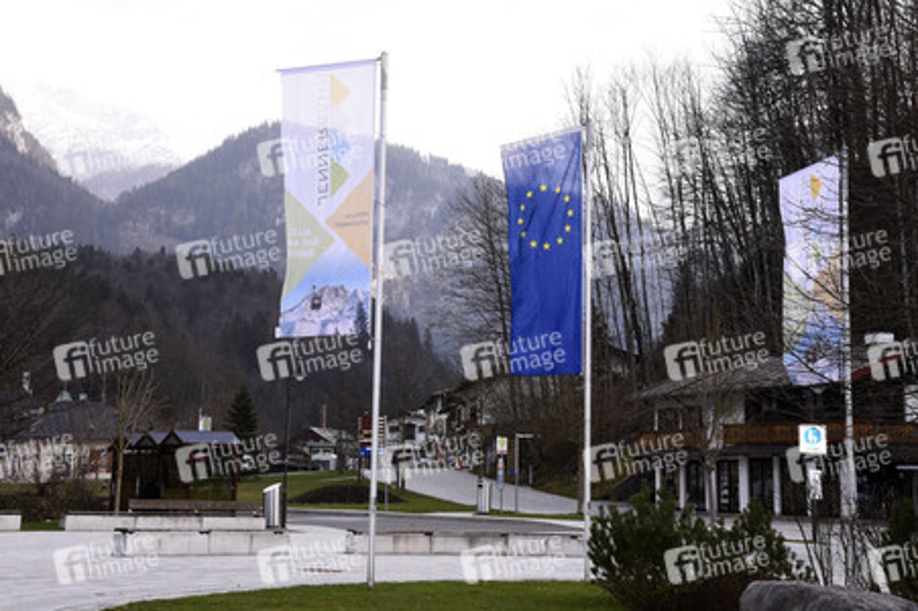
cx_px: 459
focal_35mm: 55
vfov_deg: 24.6
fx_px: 1401
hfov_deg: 36.3
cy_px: 306
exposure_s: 1/160
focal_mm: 55
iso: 640
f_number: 11
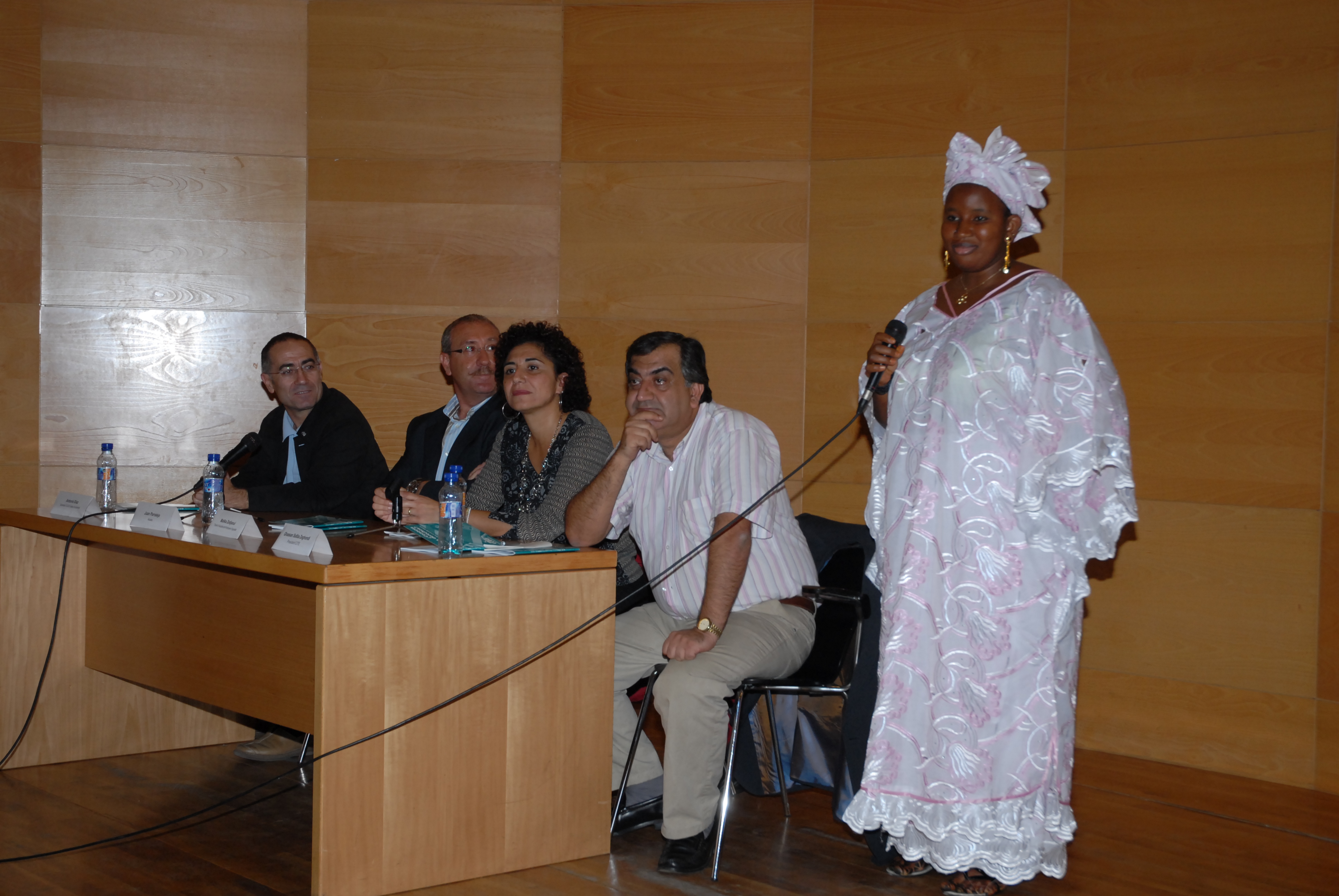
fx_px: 1955
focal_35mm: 52
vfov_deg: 25.8
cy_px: 448
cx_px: 670
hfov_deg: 37.8
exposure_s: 1/60
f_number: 5.6
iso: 400
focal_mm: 35
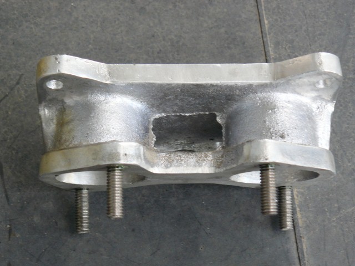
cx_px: 178
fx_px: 861
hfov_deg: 23.3
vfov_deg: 17.6
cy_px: 133
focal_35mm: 84
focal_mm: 14
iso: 125
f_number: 3.2
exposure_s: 1/30
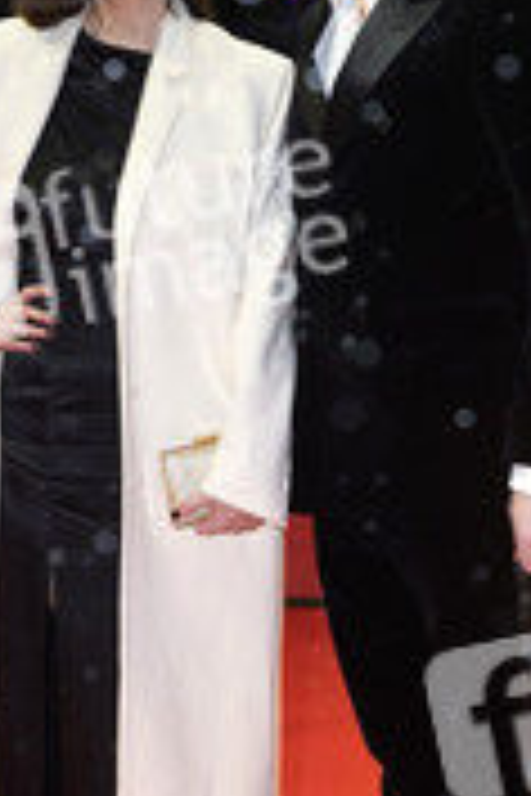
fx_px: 1947
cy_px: 472
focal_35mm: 88
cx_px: 248
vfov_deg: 23.1
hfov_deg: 15.5
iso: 800
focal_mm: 39
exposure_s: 1/160
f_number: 5.6
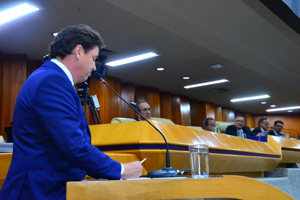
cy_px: 100
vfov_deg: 27.0
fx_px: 417
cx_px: 150
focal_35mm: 50
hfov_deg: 39.6
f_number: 4.8
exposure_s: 1/60
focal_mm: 50
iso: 2500
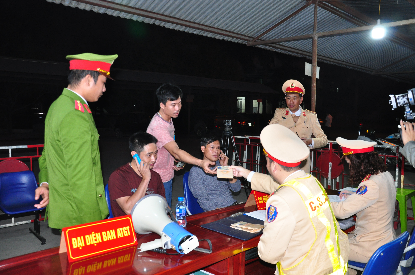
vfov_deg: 47.8
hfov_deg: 67.4
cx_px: 208
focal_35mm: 27
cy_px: 138
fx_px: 311
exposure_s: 1/60
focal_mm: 18
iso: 1000
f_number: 3.5
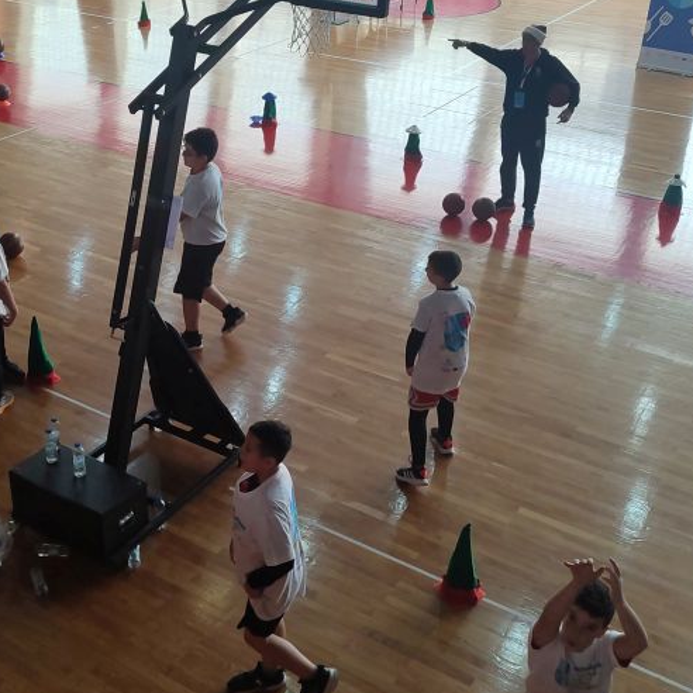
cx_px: 263
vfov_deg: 36.8
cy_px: 308
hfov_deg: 36.6
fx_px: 1042
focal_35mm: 46
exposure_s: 1/100
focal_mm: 5.95
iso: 60
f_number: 1.89
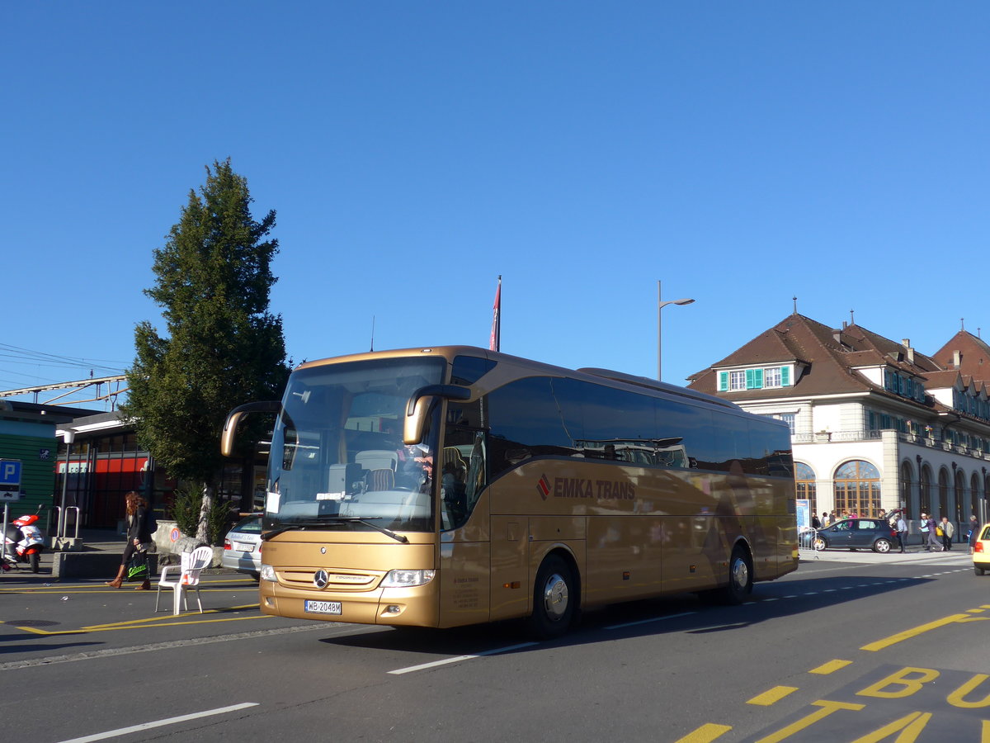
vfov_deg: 39.7
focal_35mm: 36
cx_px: 495
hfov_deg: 51.4
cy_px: 372
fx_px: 1030
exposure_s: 1/1600
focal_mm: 7.5
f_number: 2.8
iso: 80
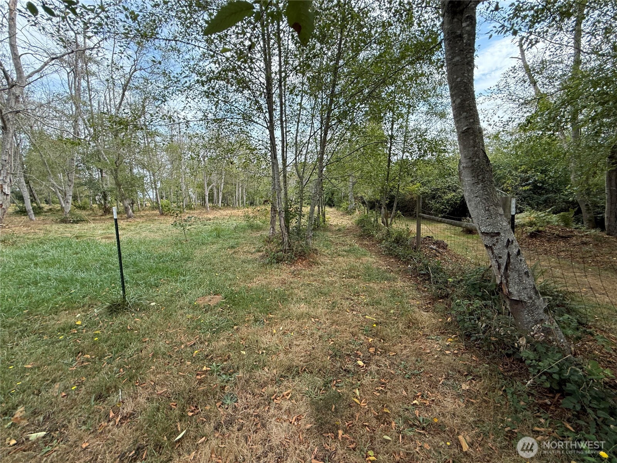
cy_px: 232
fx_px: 250
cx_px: 308
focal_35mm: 14
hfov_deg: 102.1
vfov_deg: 85.7
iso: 50
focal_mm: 2.22
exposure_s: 1/602
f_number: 2.2
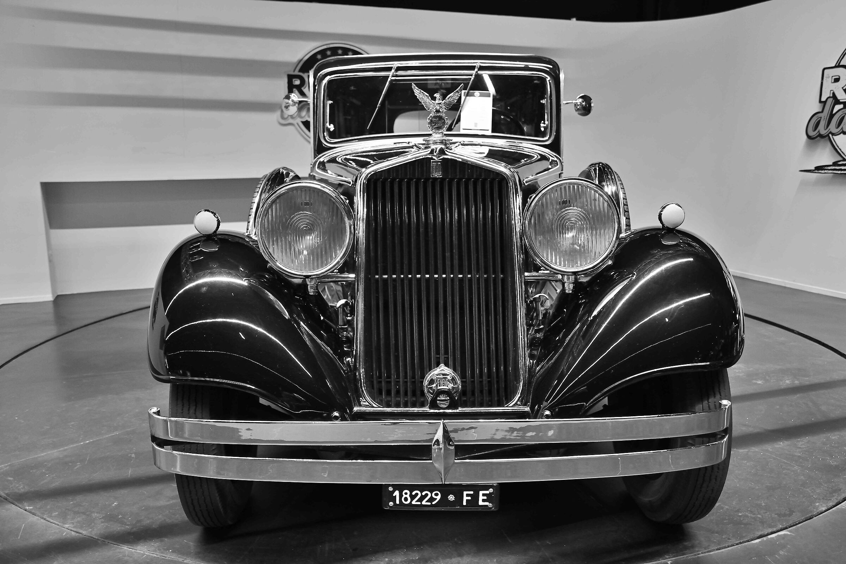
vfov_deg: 43.6
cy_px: 282
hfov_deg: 61.9
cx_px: 423
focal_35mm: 30
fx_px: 705
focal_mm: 20
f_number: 2.8
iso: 400
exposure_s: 1/25
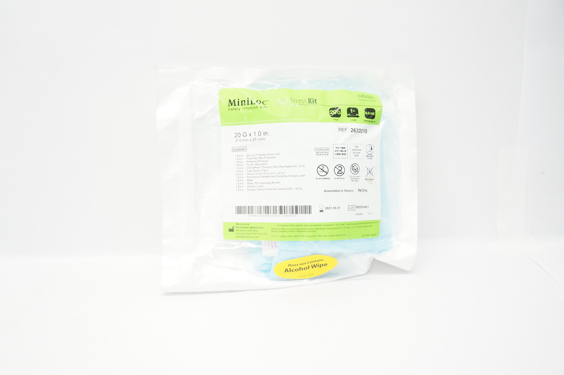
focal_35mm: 27
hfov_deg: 67.4
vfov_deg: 47.8
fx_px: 423
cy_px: 188
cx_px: 282
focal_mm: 18
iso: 800
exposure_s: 1/80
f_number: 5
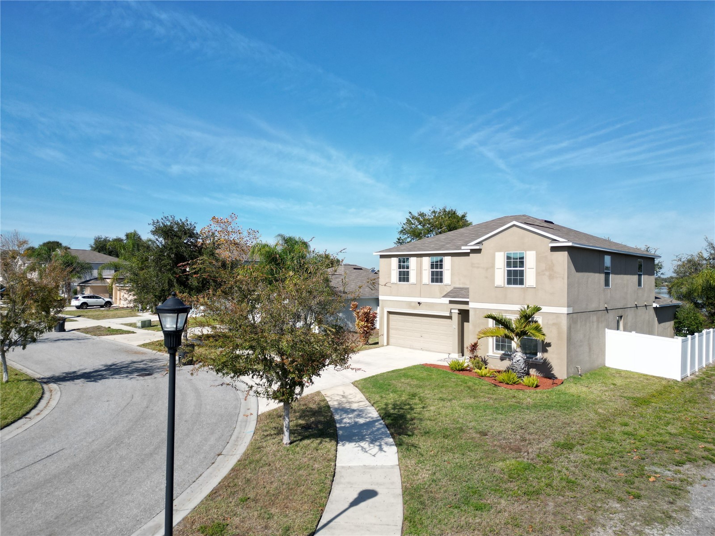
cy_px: 268
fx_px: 496
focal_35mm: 24
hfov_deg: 71.6
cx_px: 358
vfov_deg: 56.8
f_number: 1.7
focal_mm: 6.72
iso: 110
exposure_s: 1/3200
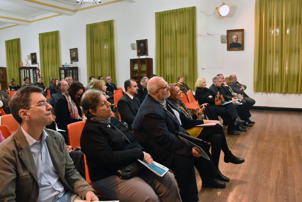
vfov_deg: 47.9
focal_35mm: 27
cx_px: 151
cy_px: 101
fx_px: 227
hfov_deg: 67.4
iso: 1600
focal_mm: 18
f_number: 5.6
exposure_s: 1/50
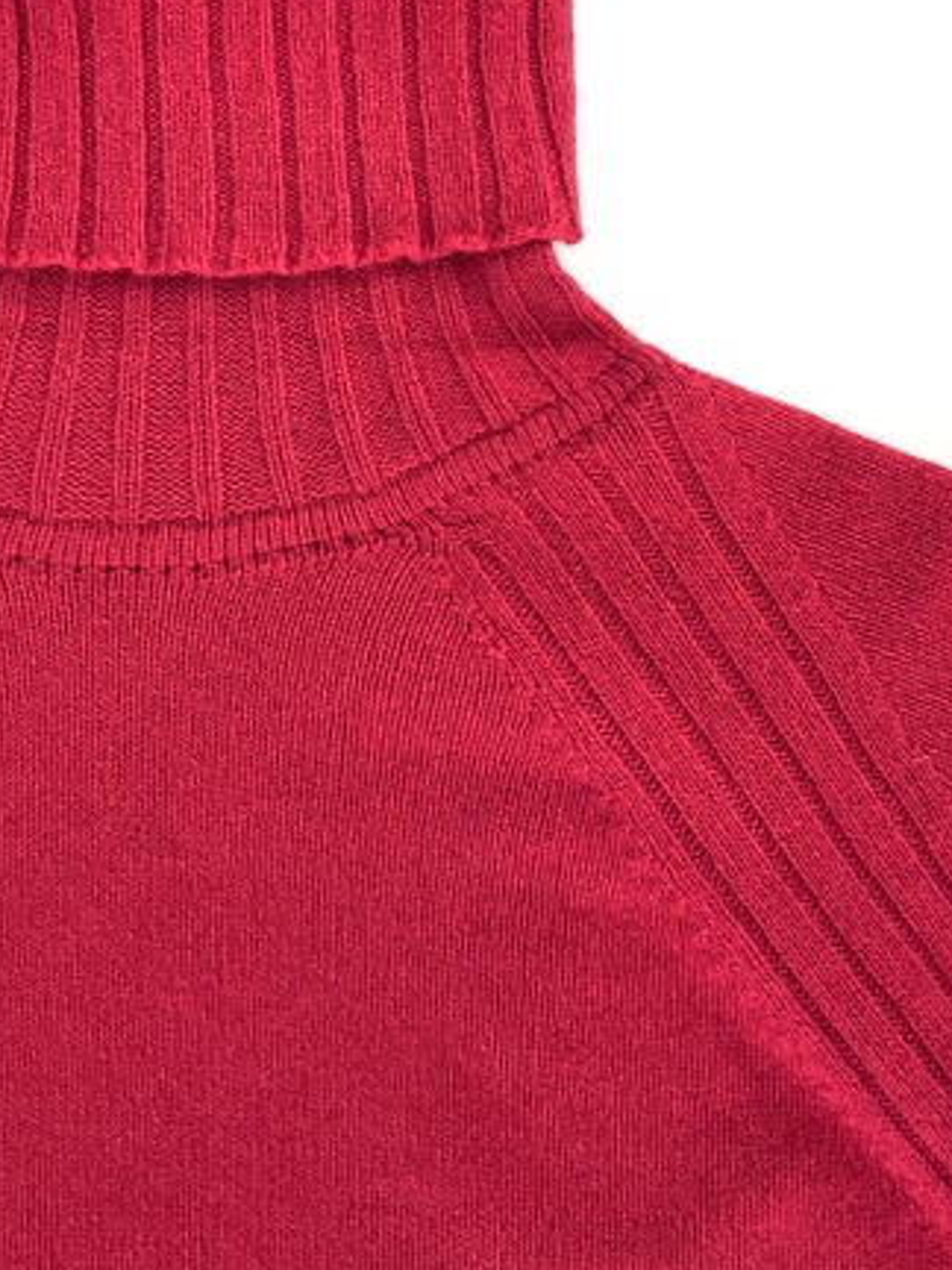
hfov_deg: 33.6
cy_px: 385
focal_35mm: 43
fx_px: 1577
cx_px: 482
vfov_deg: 43.0
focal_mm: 3
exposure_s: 1/120
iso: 32
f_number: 1.8
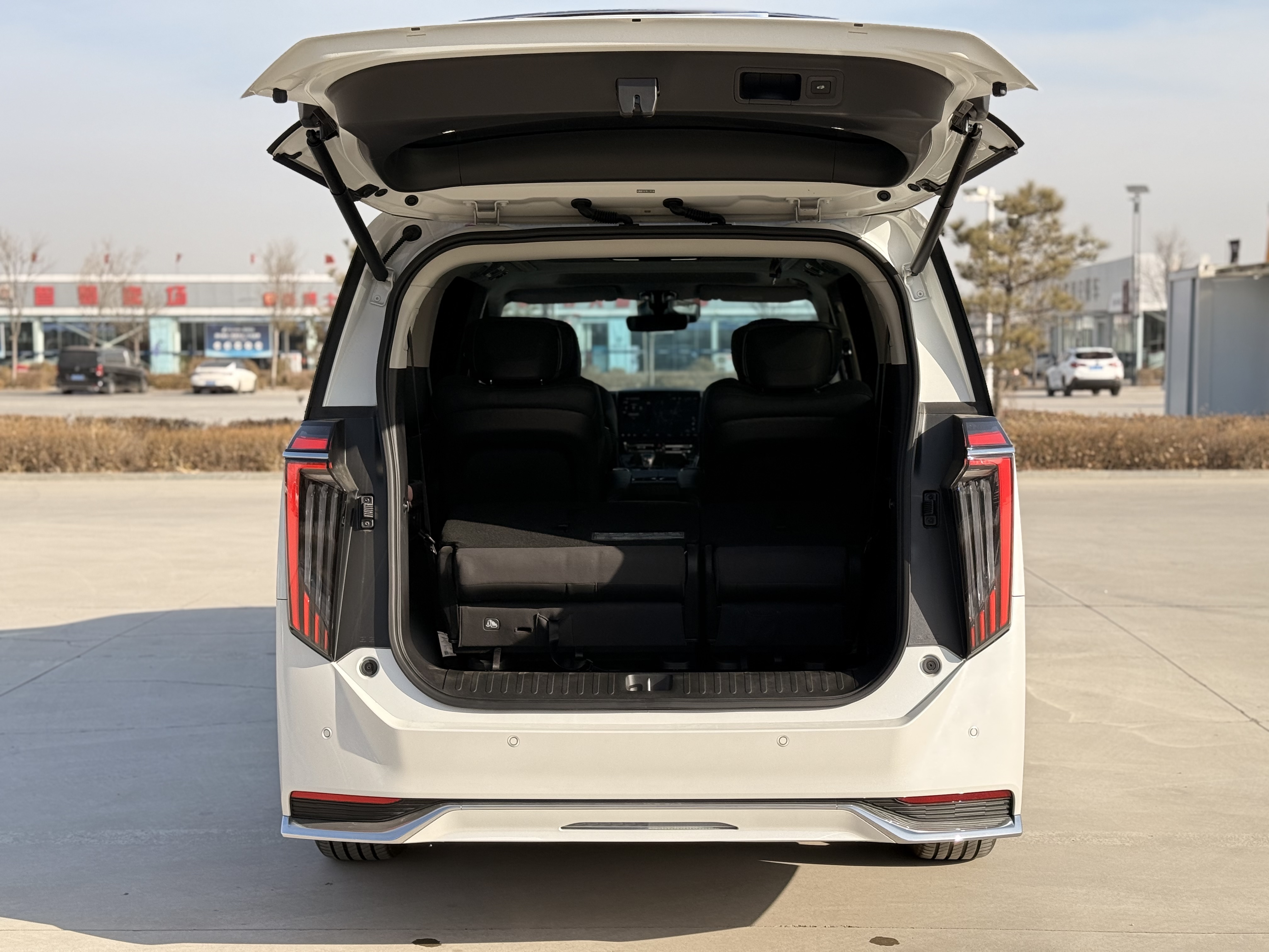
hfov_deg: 39.7
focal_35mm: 48
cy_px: 476
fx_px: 1760
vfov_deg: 30.3
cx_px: 634
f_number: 1.78
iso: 64
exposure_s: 1/3534
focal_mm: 6.76
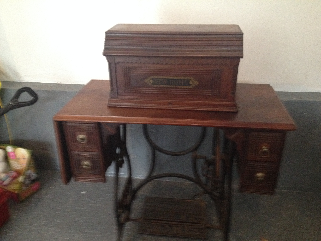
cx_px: 160
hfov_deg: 52.6
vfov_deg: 40.7
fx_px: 325
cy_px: 120
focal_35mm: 35
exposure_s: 1/20
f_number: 2.4
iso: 400
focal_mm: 4.28
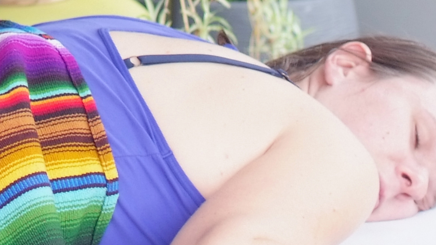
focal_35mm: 249
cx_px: -109
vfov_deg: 4.8
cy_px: -214
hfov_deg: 8.6
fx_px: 2878
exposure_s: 1/70
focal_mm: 40
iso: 250
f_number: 2.8
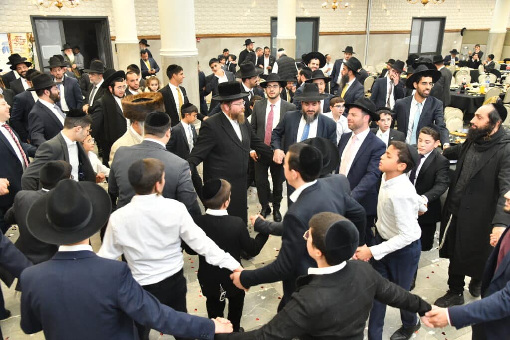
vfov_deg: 43.6
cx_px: 255
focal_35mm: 30
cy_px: 170
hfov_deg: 61.9
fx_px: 425
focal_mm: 30
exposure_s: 1/125
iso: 1000
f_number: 5.6
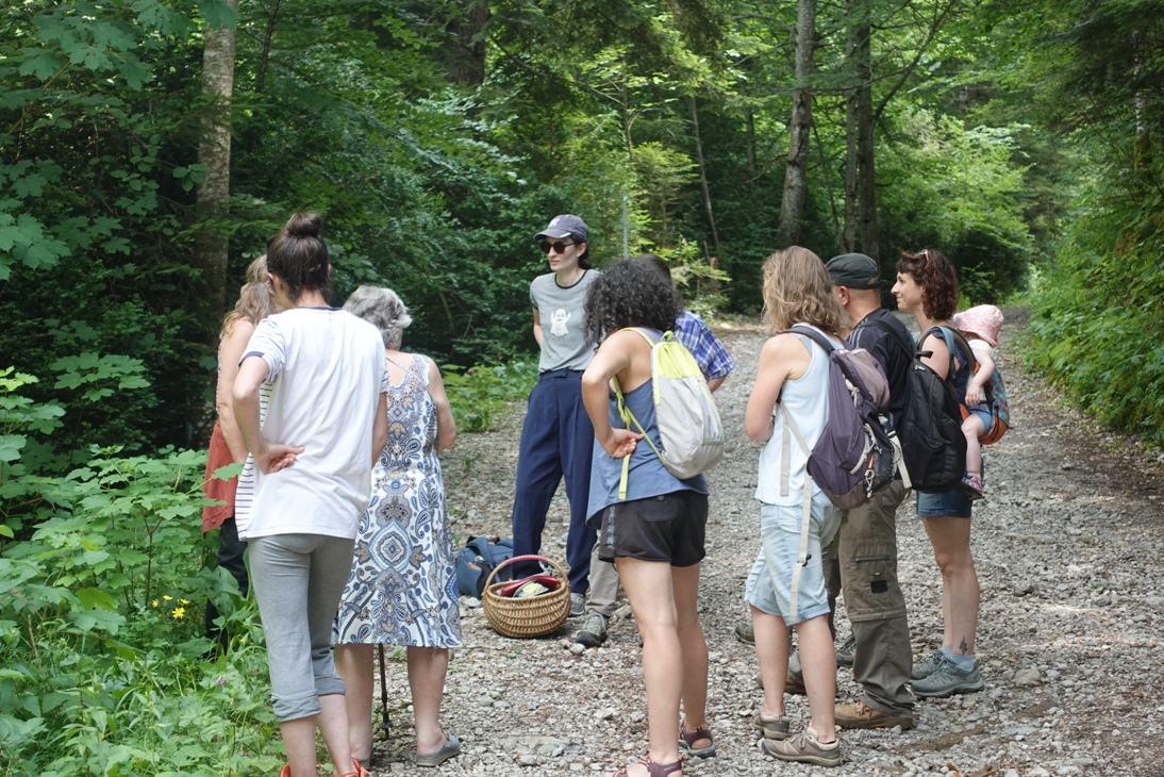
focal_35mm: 70
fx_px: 2264
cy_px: 388
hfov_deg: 28.8
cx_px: 582
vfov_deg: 19.5
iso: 125
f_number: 2.8
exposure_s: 1/80
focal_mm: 25.7
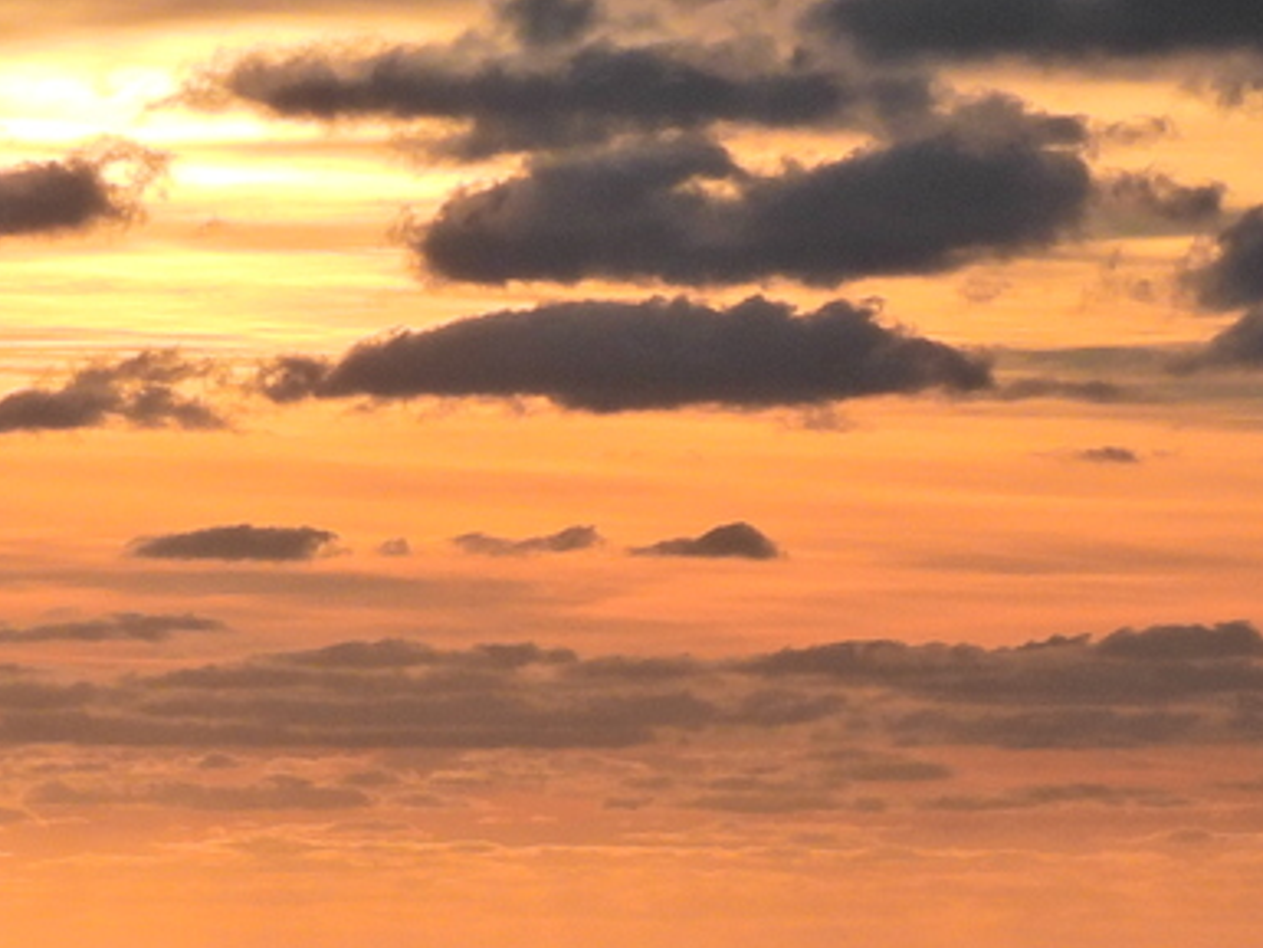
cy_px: 535
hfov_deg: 5.7
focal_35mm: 349
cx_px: -46
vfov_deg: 4.3
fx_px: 12738
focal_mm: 18.7
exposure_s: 1/1600
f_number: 5.6
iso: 100
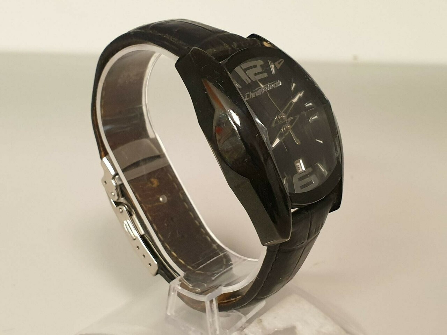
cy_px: 168
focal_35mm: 26
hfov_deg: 67.3
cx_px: 224
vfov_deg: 53.1
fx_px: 336
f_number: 2.4
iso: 250
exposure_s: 1/50
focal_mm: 4.3
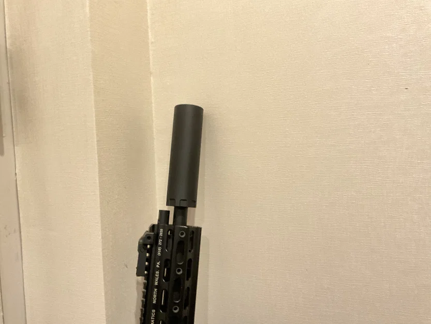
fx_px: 361
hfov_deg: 61.7
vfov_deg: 48.2
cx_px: 216
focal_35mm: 29
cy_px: 162
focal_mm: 3
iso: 500
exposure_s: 1/25
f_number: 1.8
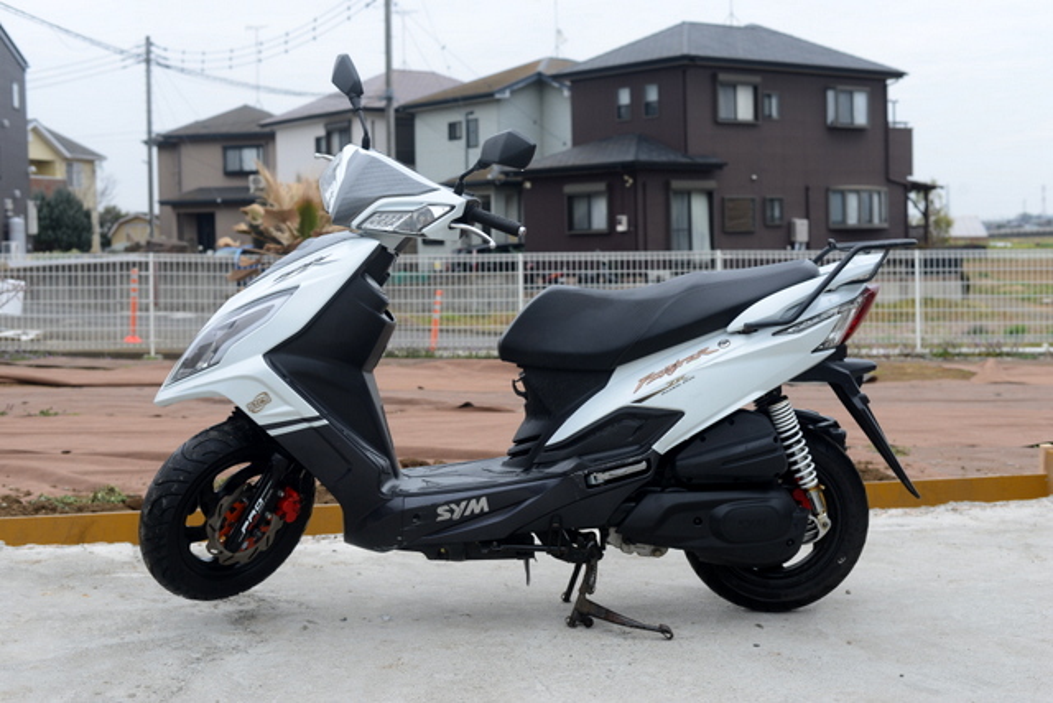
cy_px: 352
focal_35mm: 50
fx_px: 1463
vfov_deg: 27.0
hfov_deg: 39.6
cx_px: 526
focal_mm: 50
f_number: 5.6
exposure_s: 1/125
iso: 100
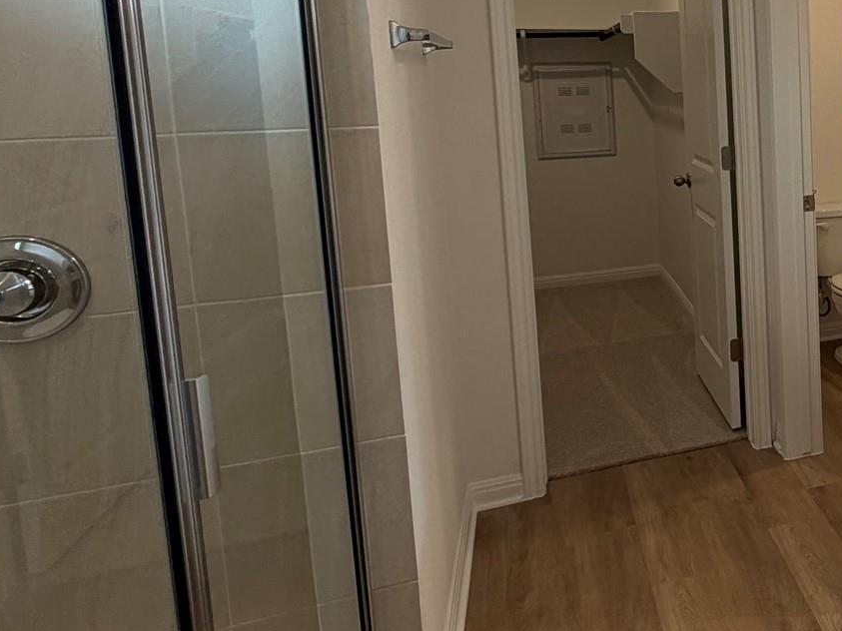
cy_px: 154
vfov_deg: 40.5
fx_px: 827
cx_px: 916
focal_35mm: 34
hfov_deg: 42.8
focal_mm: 2.22
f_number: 2.2
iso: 160
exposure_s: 1/120
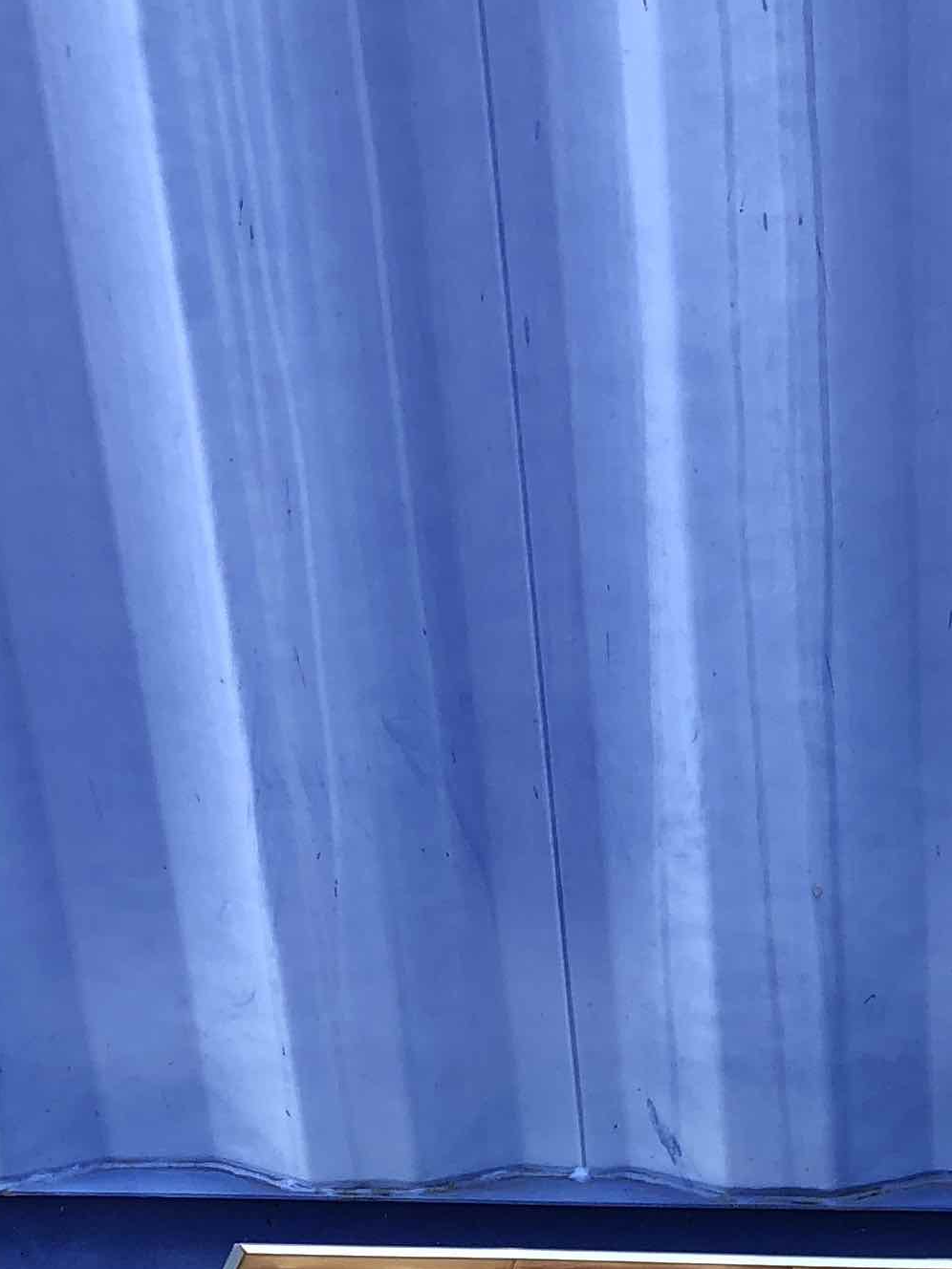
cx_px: 1206
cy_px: 1647
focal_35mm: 85
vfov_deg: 20.9
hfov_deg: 16.5
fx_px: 3117
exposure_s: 1/120
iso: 20
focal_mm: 3.99
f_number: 1.8
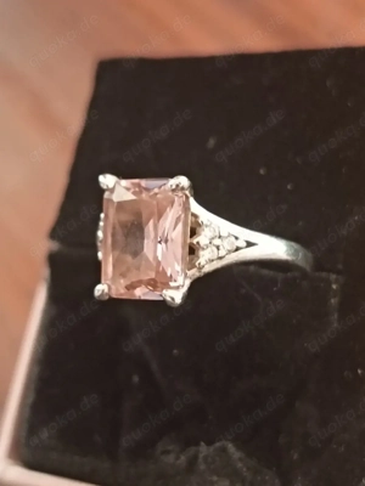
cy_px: 243
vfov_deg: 27.0
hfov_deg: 20.4
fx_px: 1012
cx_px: 182
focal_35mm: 72
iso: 2733
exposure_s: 1/33.3
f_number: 1.75
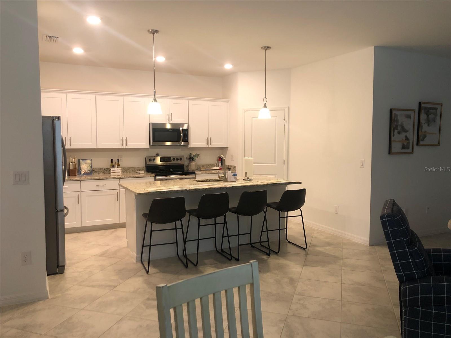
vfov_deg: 49.7
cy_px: 169
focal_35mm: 28
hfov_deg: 63.4
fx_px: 365
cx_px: 226
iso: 40
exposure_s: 1/24
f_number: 1.8
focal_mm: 3.99
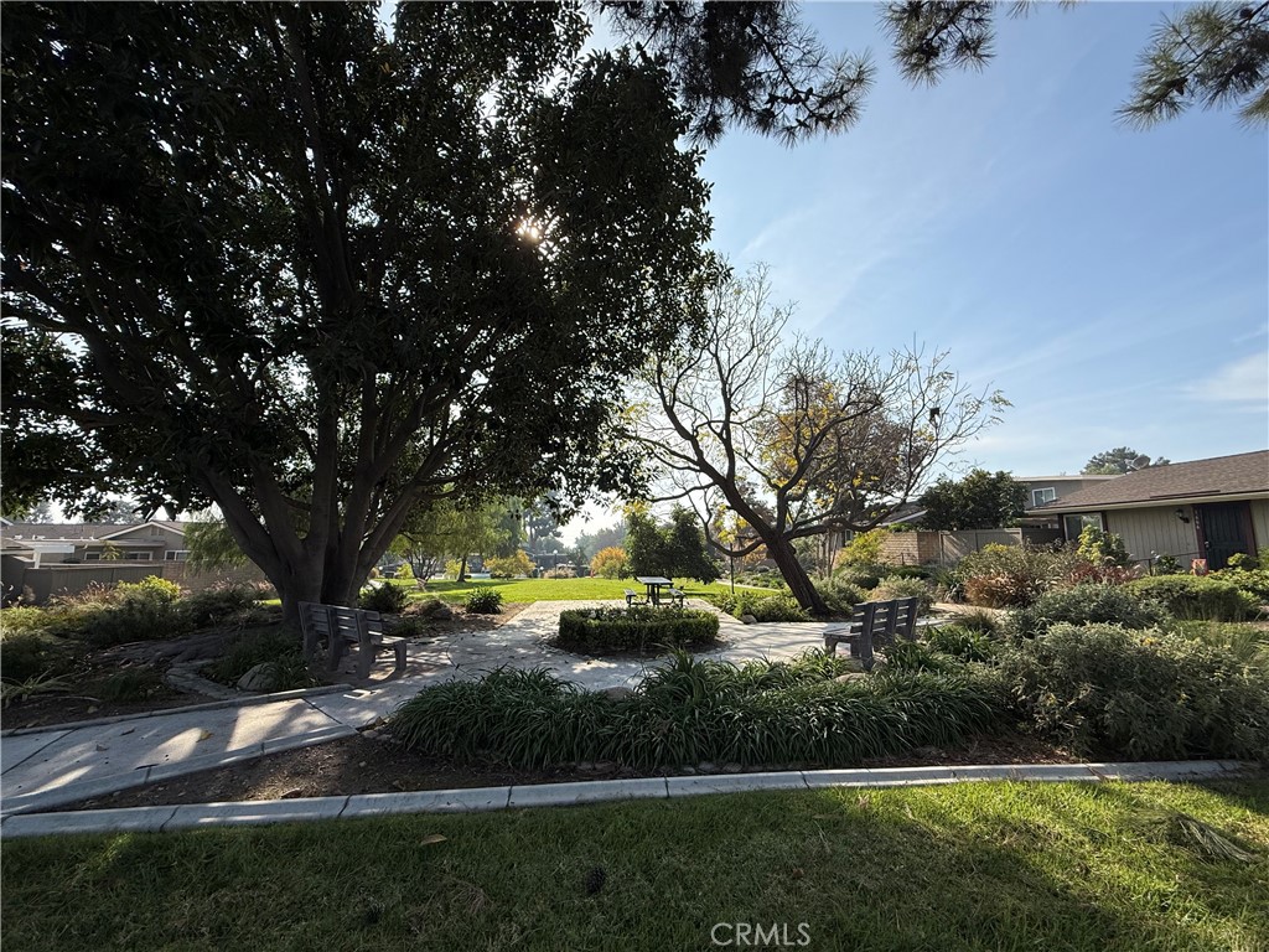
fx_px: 513
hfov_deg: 102.1
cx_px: 634
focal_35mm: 14
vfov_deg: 85.7
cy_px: 476
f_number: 2.2
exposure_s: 1/1901
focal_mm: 2.22
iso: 64
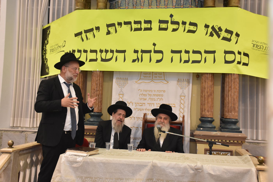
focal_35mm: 40
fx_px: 307
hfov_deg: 47.9
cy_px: 91
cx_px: 136
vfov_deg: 33.0
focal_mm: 27
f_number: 5.6
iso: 1600
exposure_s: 1/100
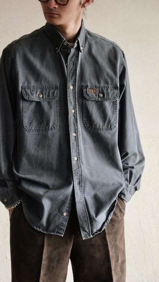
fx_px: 922
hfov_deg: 9.9
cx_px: 61
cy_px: 142
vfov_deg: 17.4
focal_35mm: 123
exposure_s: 1/125
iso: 1600
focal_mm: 56
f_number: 4
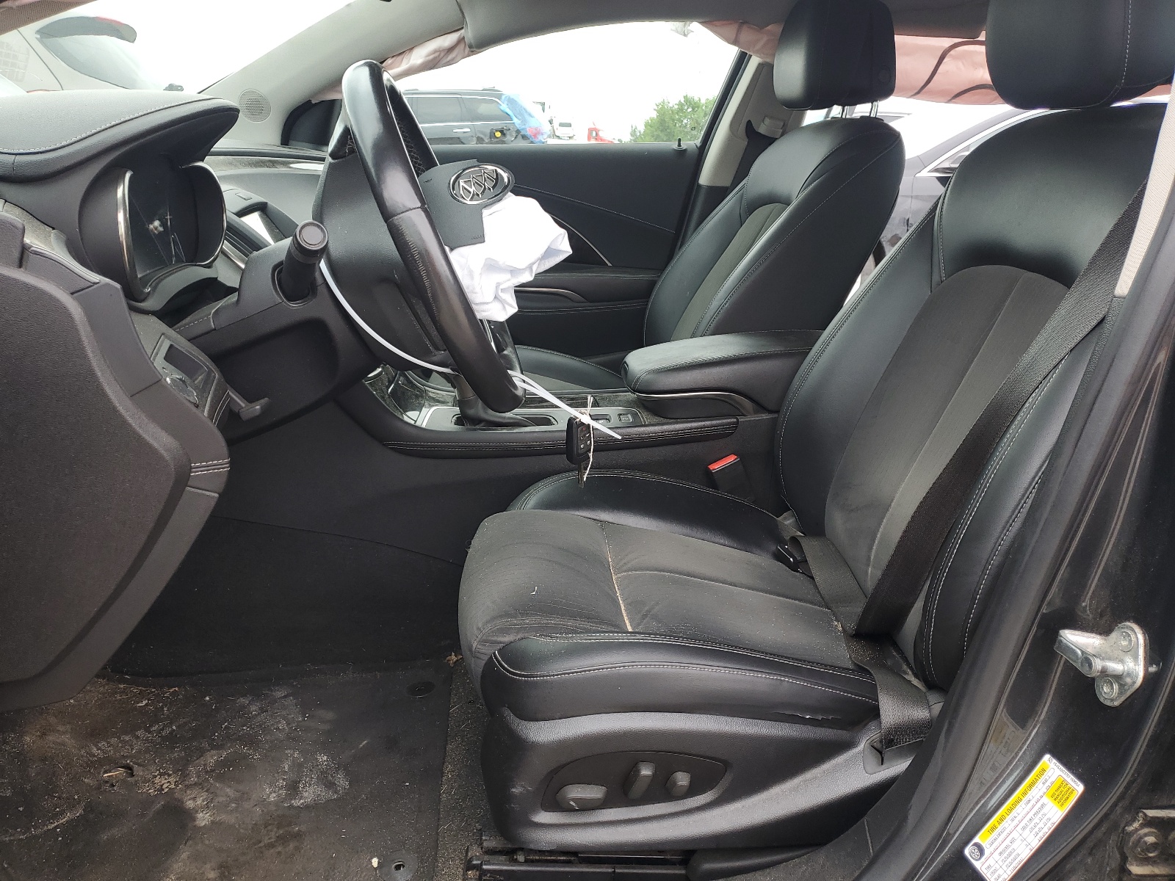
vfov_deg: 53.1
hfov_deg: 67.3
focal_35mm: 26
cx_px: 588
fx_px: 883
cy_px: 440
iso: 50
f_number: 1.5
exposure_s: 1/169
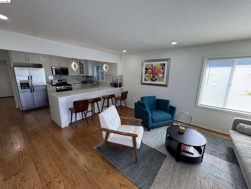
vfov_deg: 85.7
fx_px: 102
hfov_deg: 102.1
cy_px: 94
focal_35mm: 14
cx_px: 126
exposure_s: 1/120
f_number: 2.2
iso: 80
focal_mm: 2.22
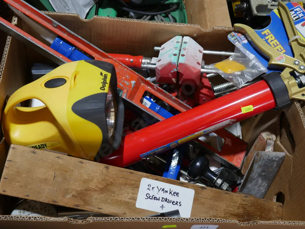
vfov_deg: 34.4
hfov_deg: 44.8
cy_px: 114
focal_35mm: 42
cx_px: 152
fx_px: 370
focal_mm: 21
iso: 250
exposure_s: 1/60
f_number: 4.6
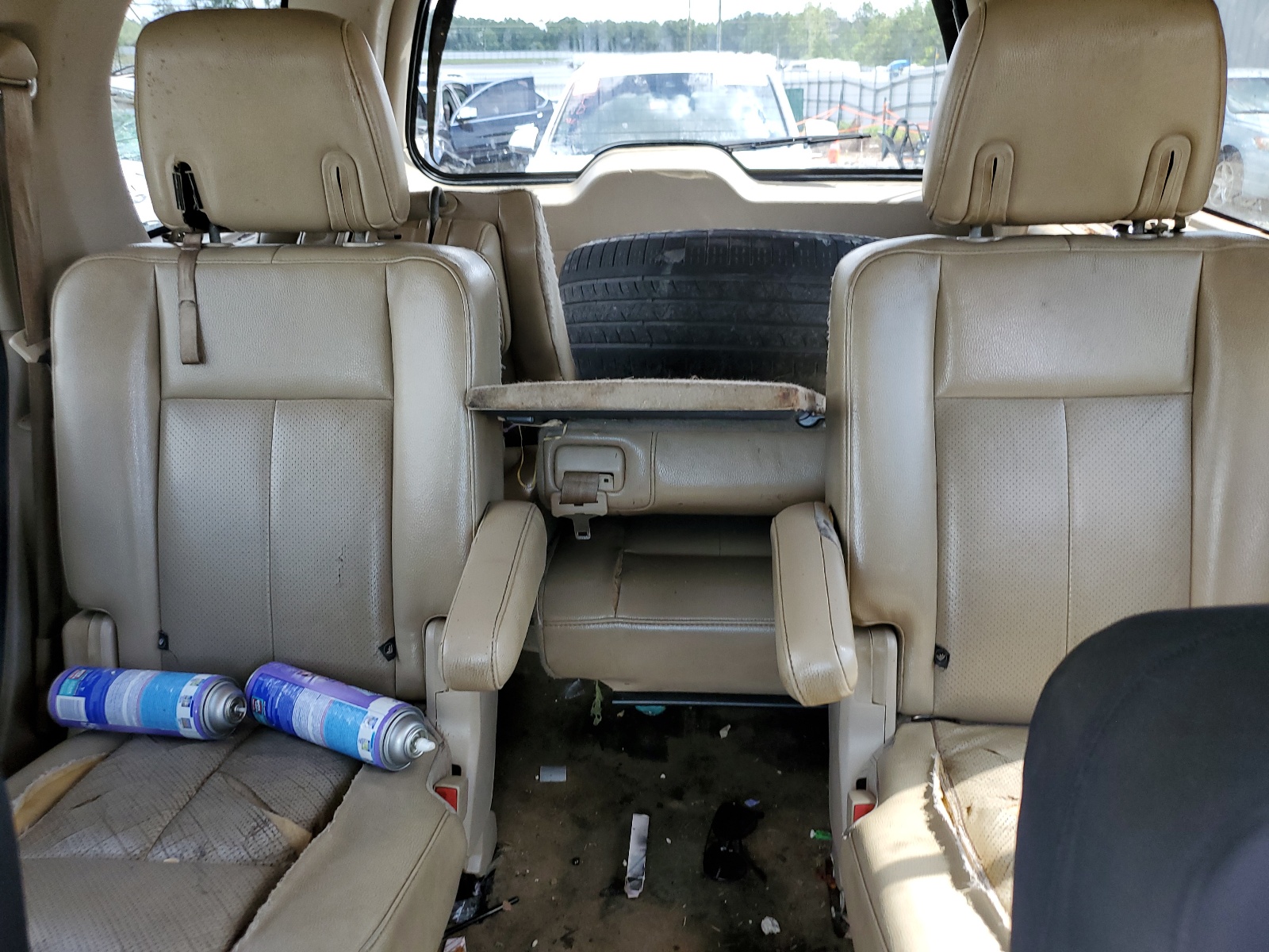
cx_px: 634
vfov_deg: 53.1
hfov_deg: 67.3
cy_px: 476
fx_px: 953
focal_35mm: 26
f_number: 1.5
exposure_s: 1/120
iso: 71
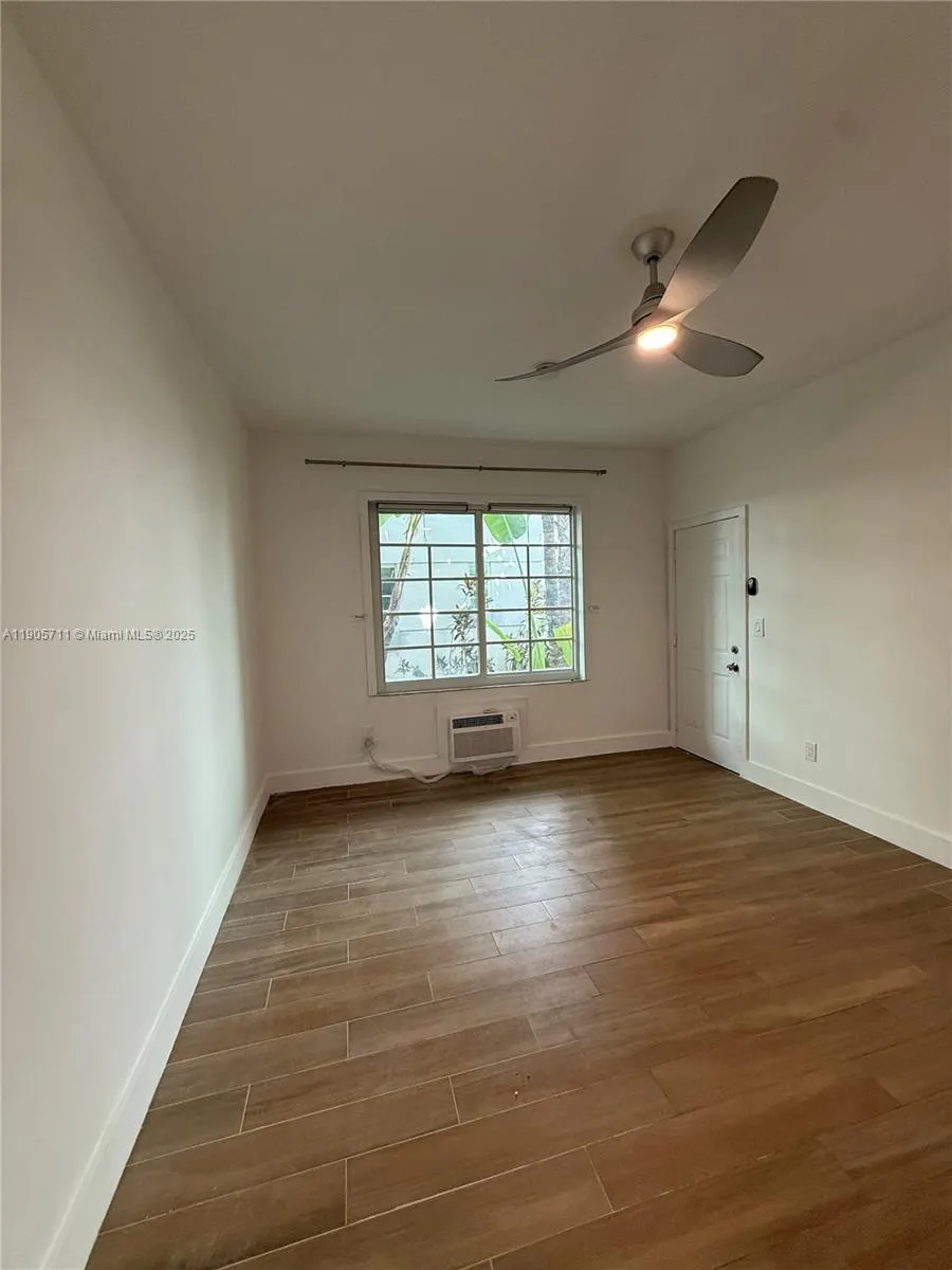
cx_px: 476
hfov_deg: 85.7
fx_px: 513
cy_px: 635
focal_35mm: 14
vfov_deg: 102.1
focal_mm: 2.22
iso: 160
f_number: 2.2
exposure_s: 1/120
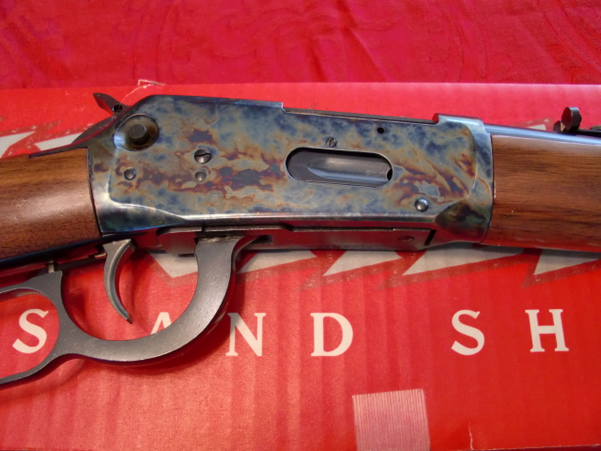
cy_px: 226
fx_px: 625
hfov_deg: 51.4
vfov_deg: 39.7
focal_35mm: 36
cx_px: 300
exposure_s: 1/60
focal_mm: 6.3
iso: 400
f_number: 2.8
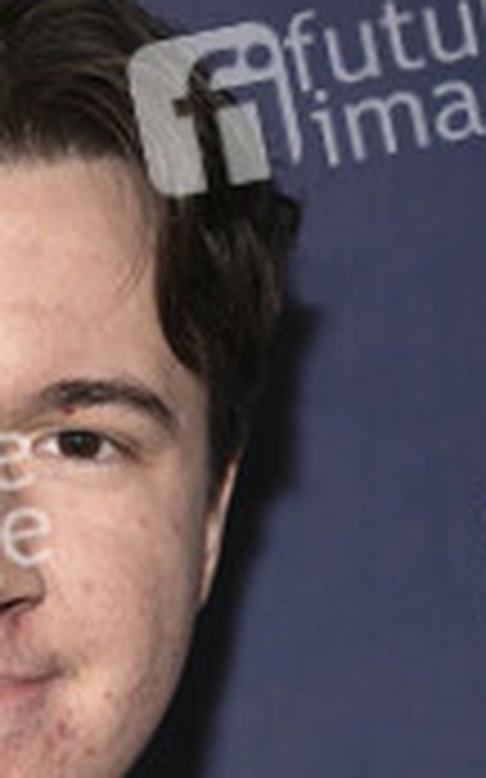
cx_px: -50
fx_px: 5493
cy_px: 765
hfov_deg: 5.1
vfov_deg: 8.1
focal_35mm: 259
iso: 800
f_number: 5.6
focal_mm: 110
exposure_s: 1/200
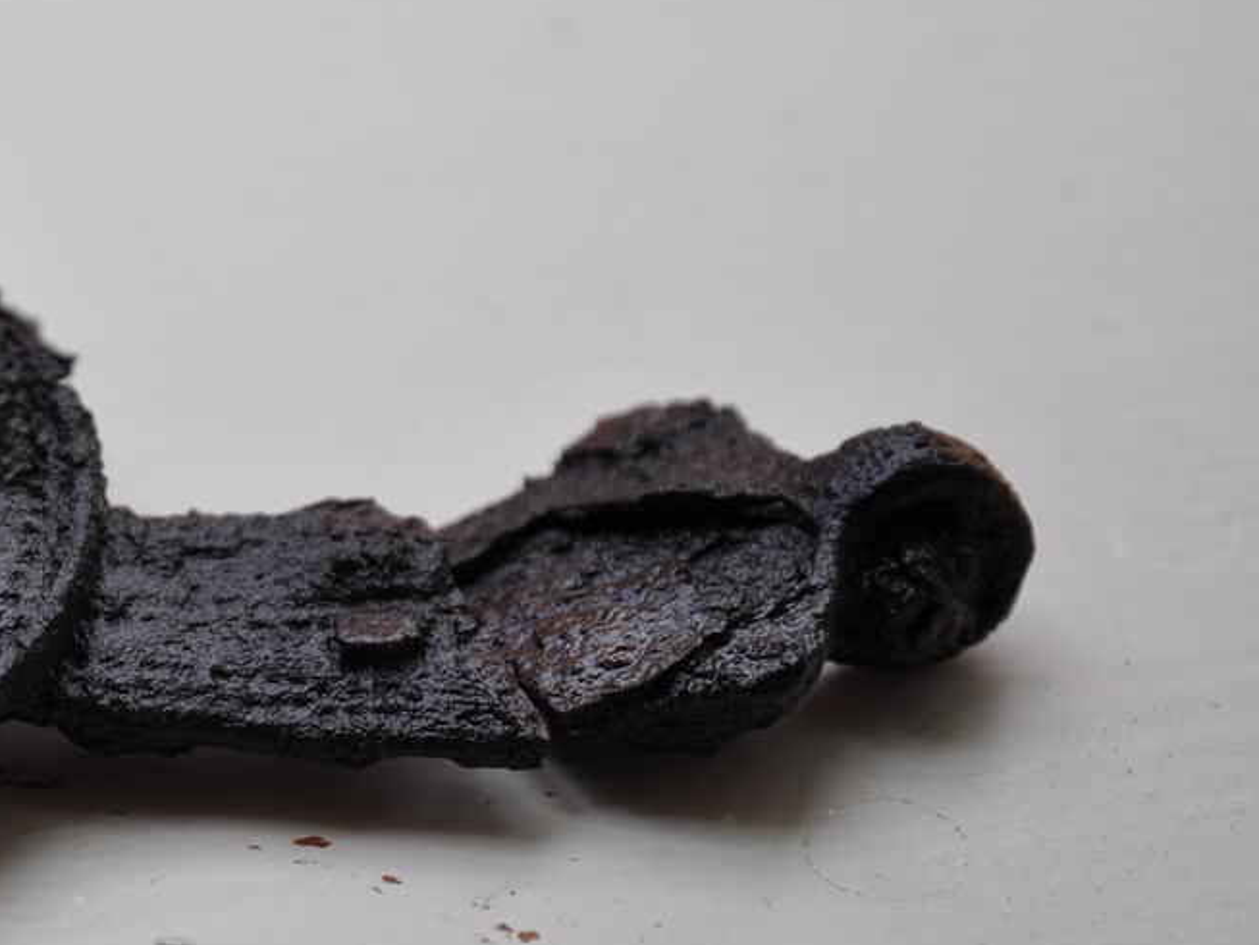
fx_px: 8181
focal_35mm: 225
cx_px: 120
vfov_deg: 6.6
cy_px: 385
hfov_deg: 8.8
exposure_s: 1/160
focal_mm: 85
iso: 200
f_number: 5.6
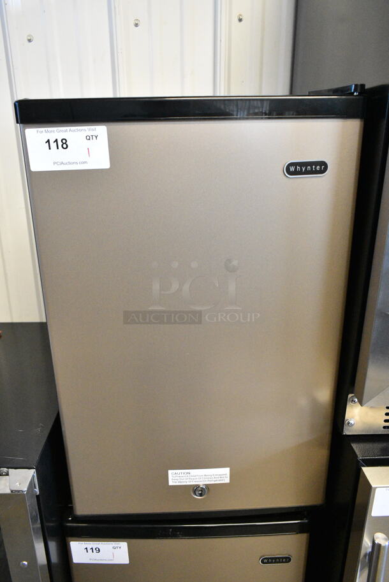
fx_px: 437
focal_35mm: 27
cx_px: 194
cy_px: 291
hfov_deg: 48.0
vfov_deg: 67.3
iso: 6400
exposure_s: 1/125
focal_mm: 18
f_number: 5.6
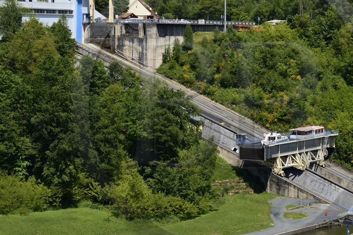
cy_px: 105
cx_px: 229
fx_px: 1186
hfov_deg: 16.9
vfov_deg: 11.3
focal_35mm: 121
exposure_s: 1/400
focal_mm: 70
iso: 200
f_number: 9
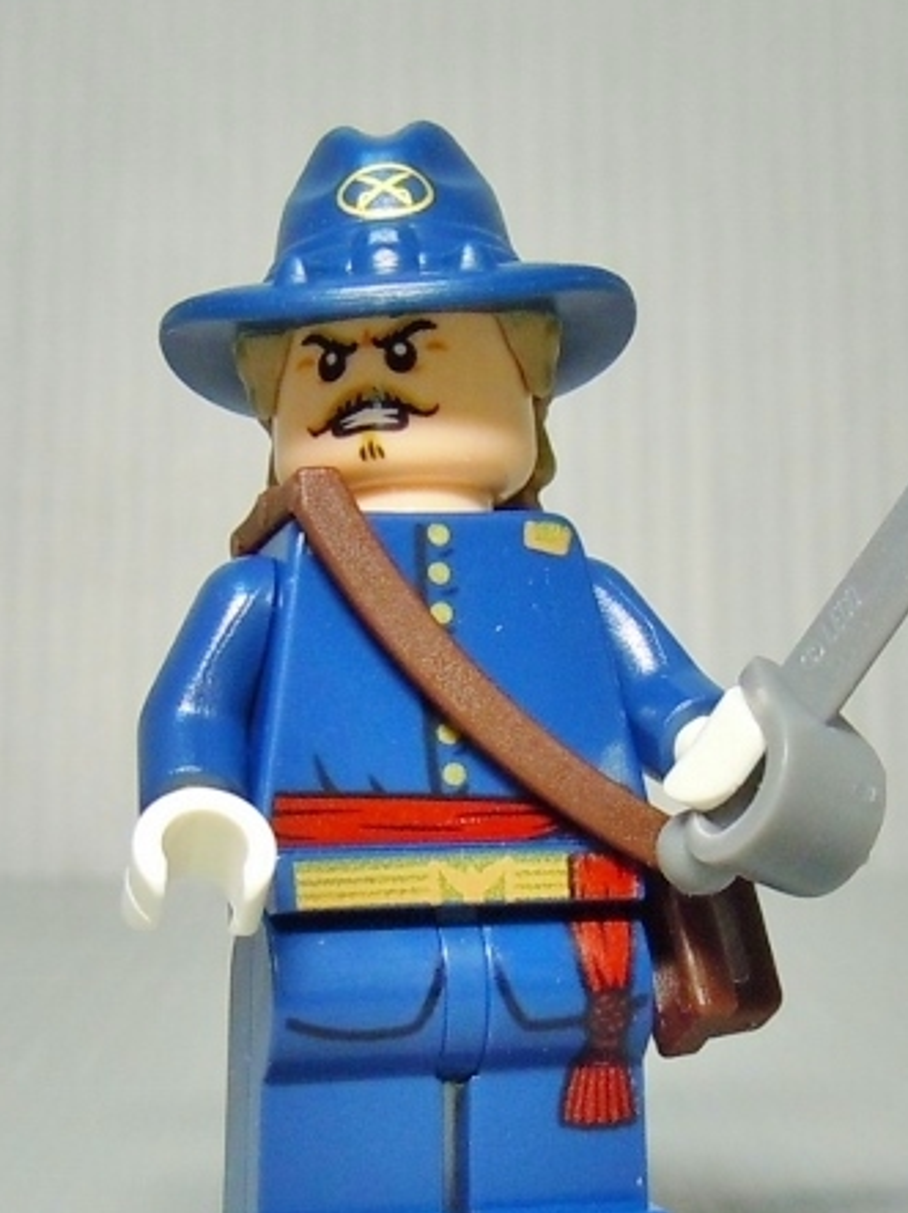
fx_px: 2030
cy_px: 628
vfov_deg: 33.2
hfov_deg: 25.2
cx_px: 486
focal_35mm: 58
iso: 200
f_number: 3.5
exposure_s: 1/25
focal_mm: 5.4
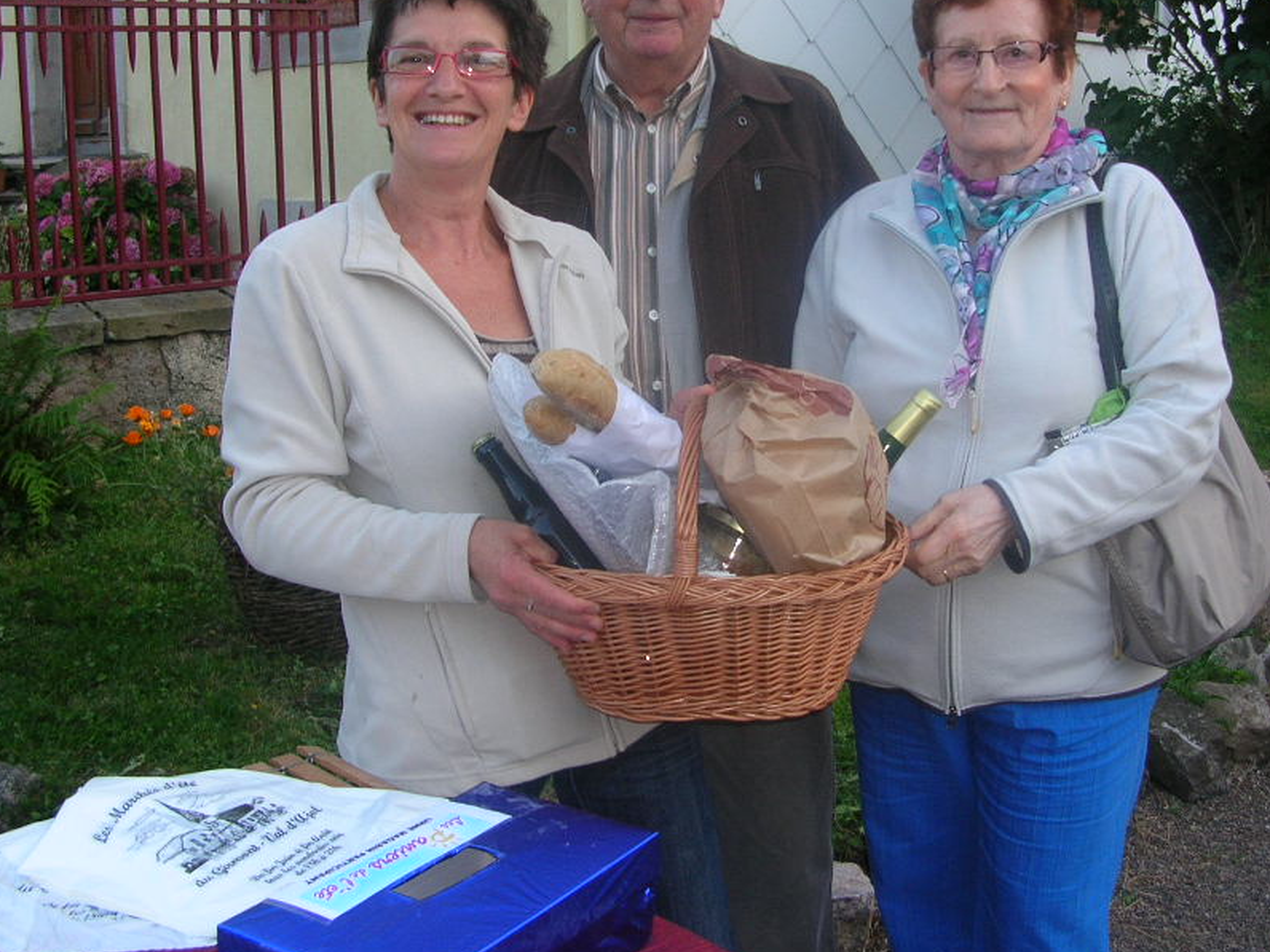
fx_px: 1651
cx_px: 755
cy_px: 386
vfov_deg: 32.1
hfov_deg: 41.9
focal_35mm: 45
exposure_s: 1/30
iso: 50
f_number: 2.8
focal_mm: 5.8
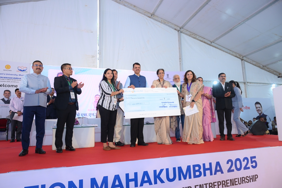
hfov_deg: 73.8
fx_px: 188
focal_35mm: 24
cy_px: 94
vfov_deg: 53.1
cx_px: 141
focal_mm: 24
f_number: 5.6
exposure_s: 1/160
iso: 2000
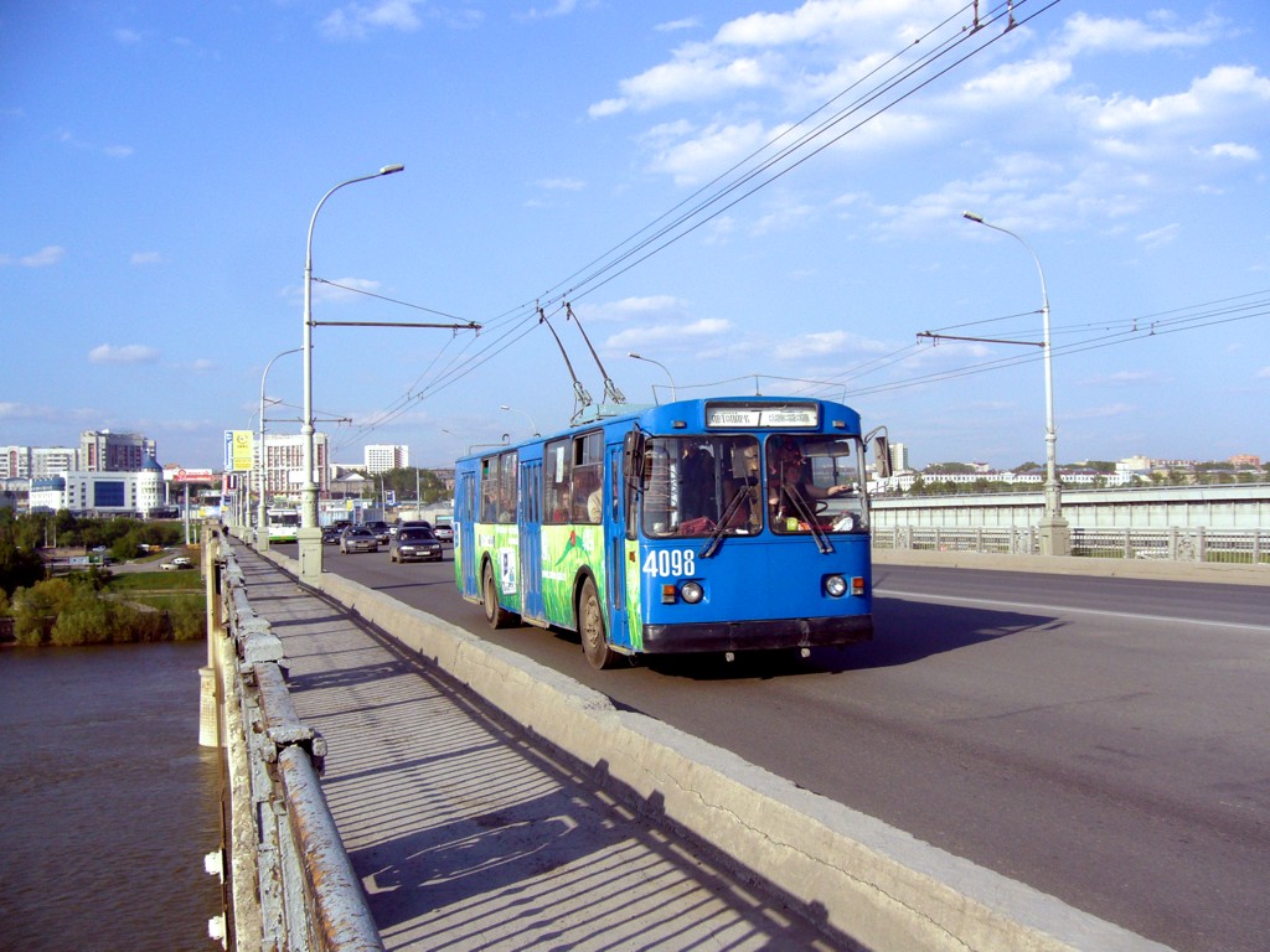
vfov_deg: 40.7
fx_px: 1284
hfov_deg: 52.6
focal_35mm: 35
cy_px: 476
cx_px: 635
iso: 80
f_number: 5.6
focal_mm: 5.8
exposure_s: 1/320
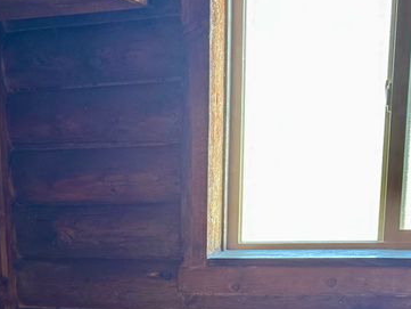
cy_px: 387
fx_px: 808
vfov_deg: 20.1
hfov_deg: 27.9
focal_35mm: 68
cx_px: 74
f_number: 1.78
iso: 250
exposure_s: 1/60
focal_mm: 6.76
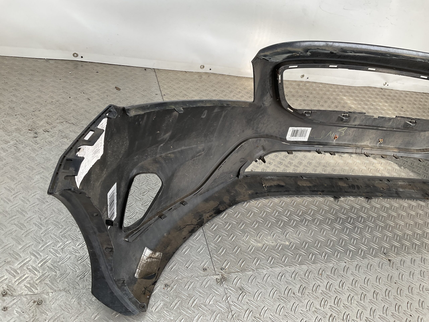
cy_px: 161
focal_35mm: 29
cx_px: 214
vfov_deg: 48.2
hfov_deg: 61.7
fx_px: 359
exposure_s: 1/122
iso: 16
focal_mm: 3
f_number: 1.8
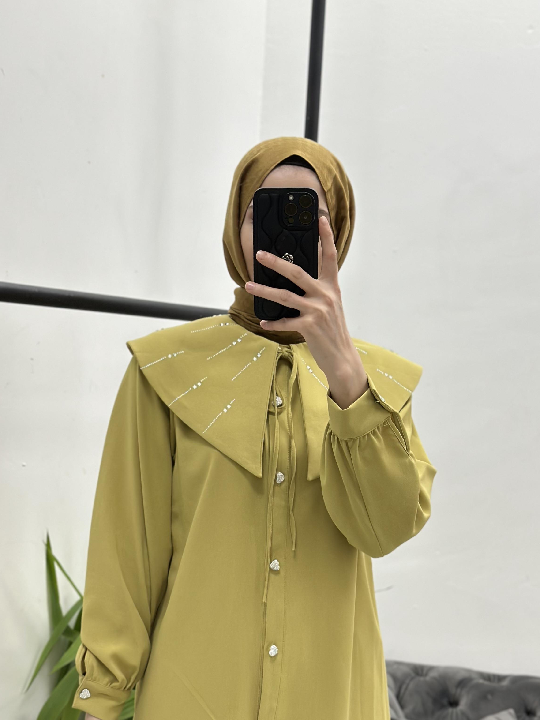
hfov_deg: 23.3
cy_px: 431
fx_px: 1310
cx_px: 255
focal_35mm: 63
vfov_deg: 30.6
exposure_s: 1/100
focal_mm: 6.86
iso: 200
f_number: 1.78
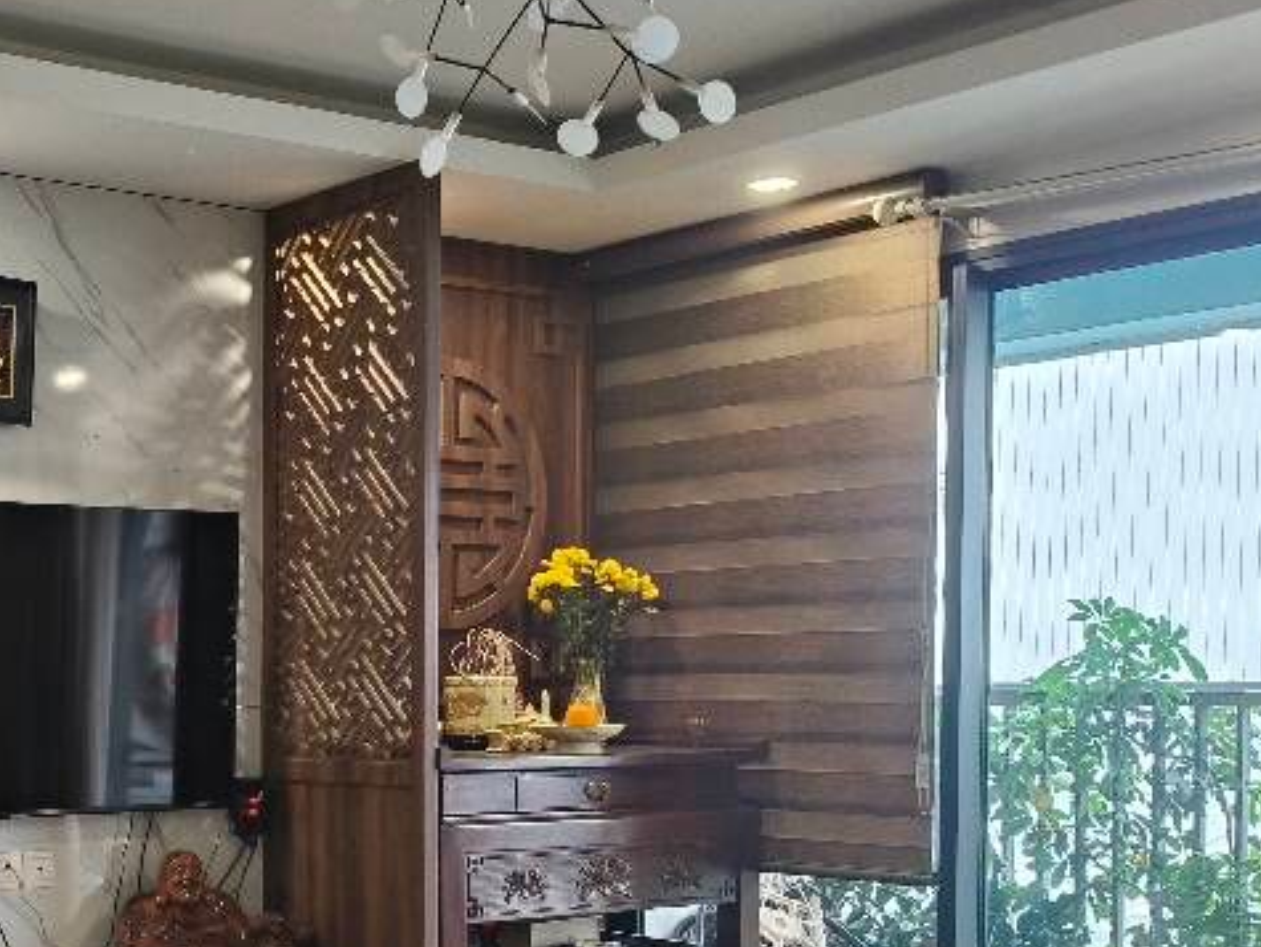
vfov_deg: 25.5
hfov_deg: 32.4
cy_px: 812
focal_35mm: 56
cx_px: 101
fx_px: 2042
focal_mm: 4.84
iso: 100
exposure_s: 1/50.3
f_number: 1.8
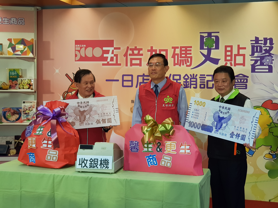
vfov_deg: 28.0
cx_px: 139
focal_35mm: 52
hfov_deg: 36.8
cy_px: 104
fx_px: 418
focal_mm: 6
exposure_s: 1/30
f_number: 2.4
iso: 100
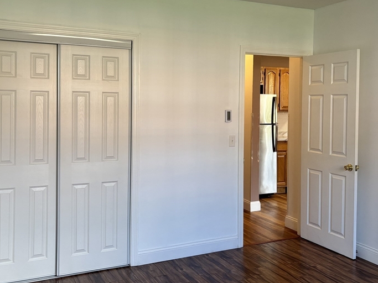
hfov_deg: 47.7
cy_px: 113
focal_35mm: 39
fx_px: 426
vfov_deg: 36.7
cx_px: 215
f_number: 1.6
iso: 125
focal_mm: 5.96
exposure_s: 1/120
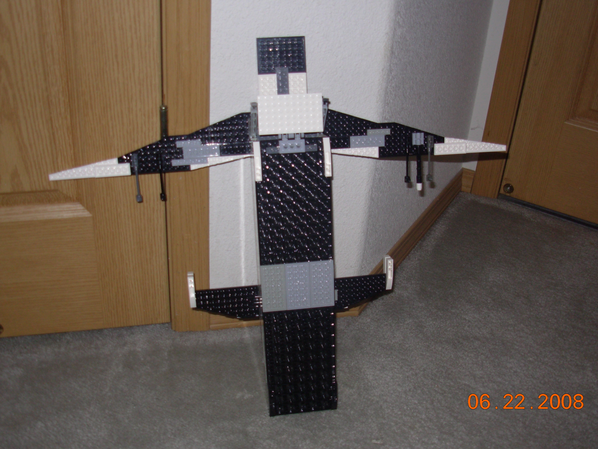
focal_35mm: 38
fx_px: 656
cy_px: 224
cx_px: 299
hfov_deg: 49.0
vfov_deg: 37.7
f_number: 2.9
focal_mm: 6.3
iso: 50
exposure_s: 1/32
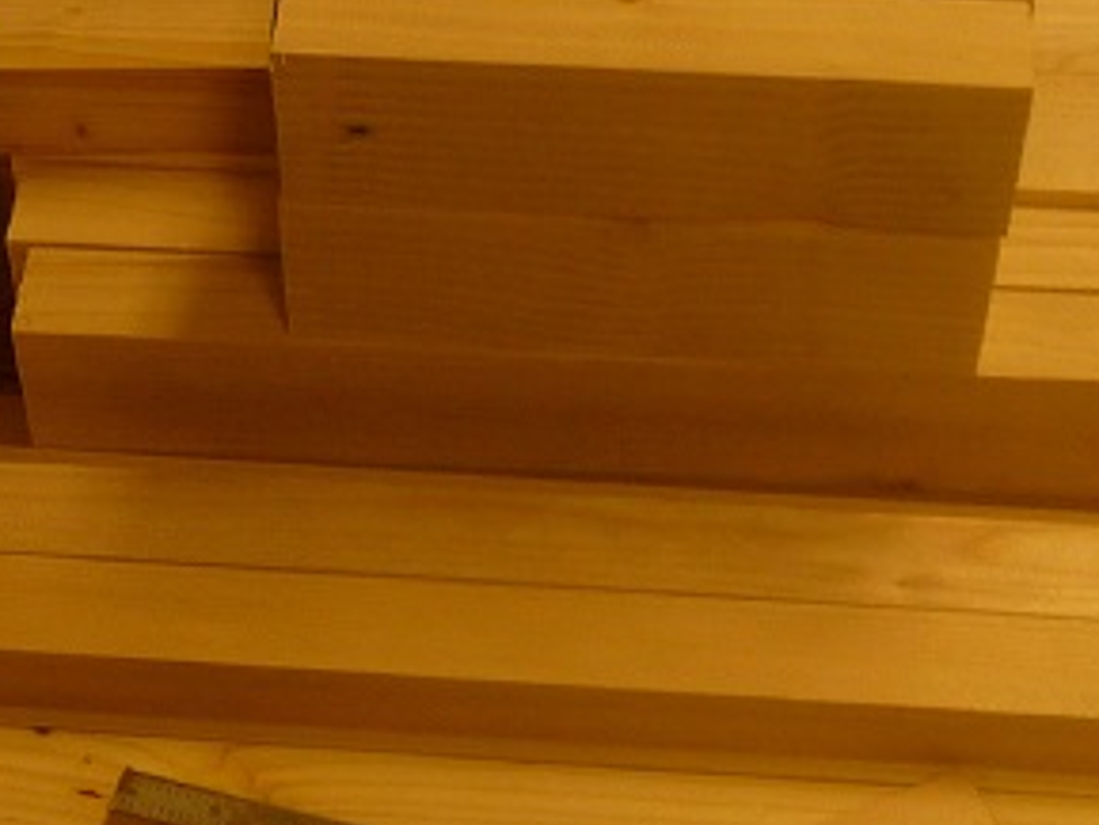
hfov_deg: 24.7
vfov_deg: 18.7
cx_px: 605
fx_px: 2509
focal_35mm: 79
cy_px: 403
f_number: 3.3
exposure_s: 1/30
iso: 100
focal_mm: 4.7
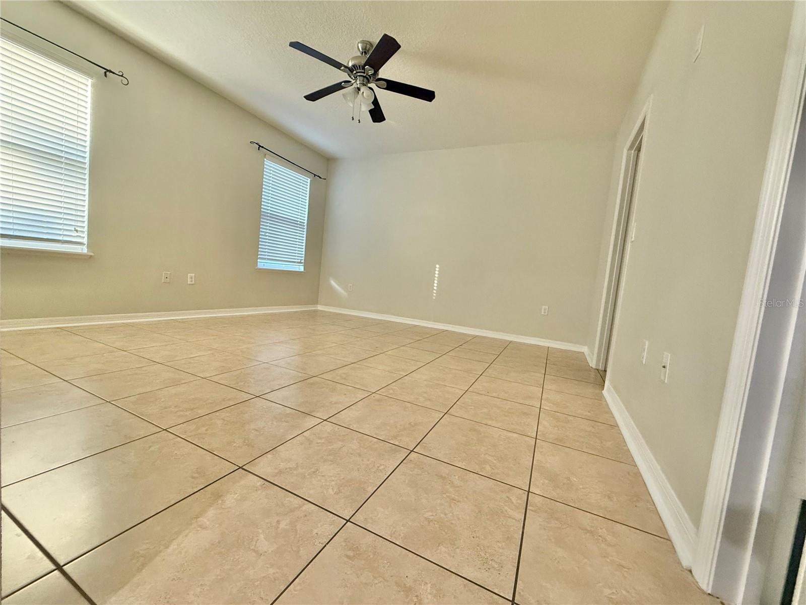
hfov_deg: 102.1
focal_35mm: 14
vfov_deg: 85.7
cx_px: 403
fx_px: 326
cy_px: 302
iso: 500
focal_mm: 2.22
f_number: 2.2
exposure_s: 1/60
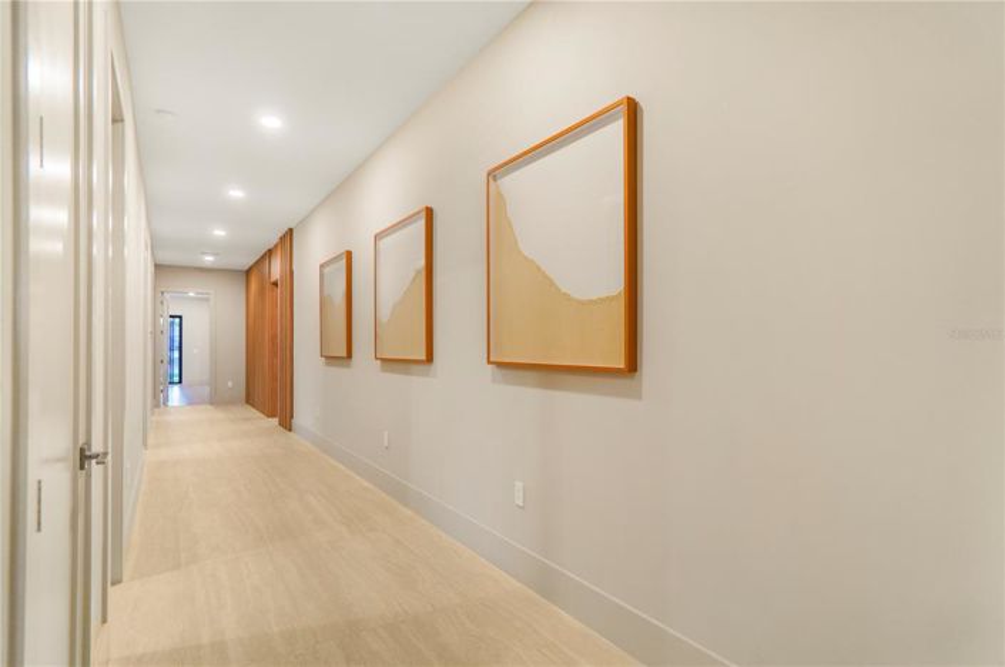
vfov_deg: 67.2
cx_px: 502
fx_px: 502
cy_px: 334
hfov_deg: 90.1
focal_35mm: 18
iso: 100
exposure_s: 1/60
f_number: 2.8
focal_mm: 12
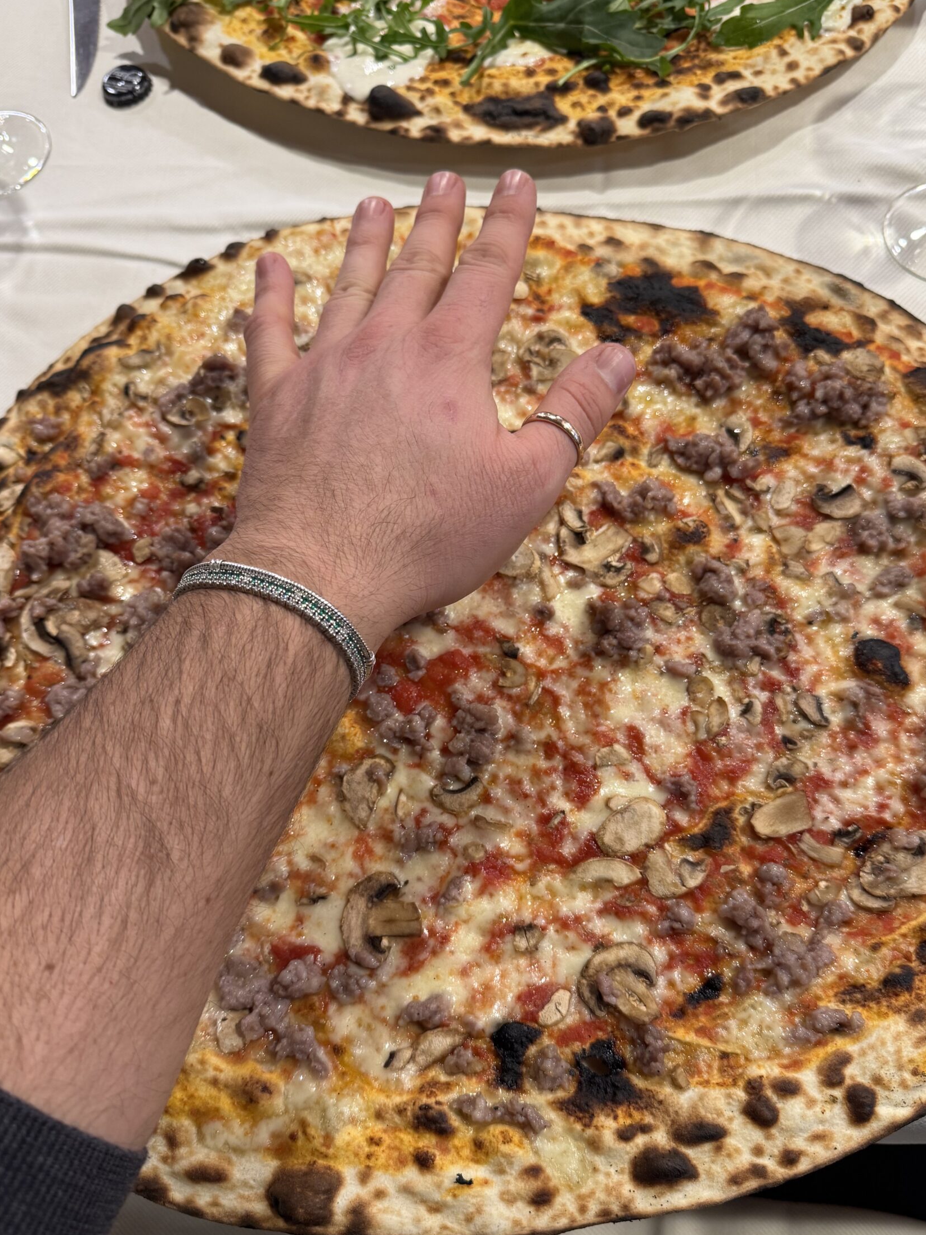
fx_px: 998
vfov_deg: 63.4
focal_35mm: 28
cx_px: 475
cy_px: 655
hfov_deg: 49.7
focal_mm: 6.76
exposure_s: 1/50
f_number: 1.78
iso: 125
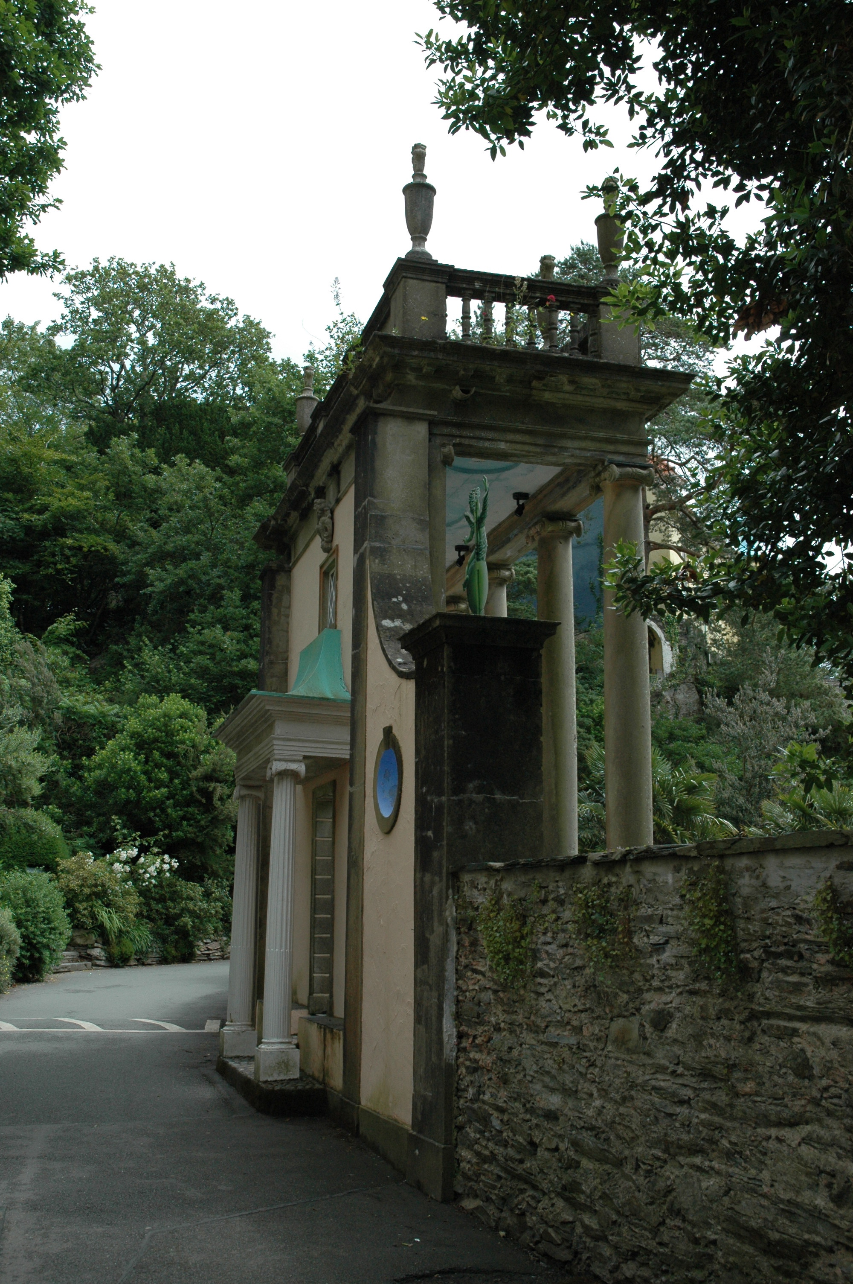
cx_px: 426
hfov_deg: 33.0
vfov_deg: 48.0
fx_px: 1442
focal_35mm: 40
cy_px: 642
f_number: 8
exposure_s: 1/250
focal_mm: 27
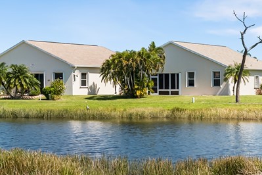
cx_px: 152
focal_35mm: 98
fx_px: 713
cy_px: 101
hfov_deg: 20.8
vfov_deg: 14.0
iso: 500
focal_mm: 24
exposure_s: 1/1600
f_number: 8
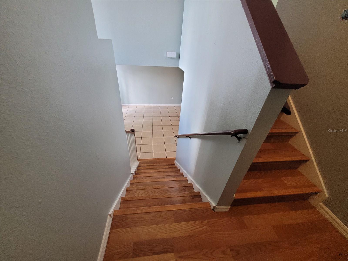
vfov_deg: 89.9
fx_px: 131
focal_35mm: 13
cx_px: 174
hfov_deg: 106.2
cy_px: 130
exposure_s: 1/60
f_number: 2.2
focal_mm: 1.74
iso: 400
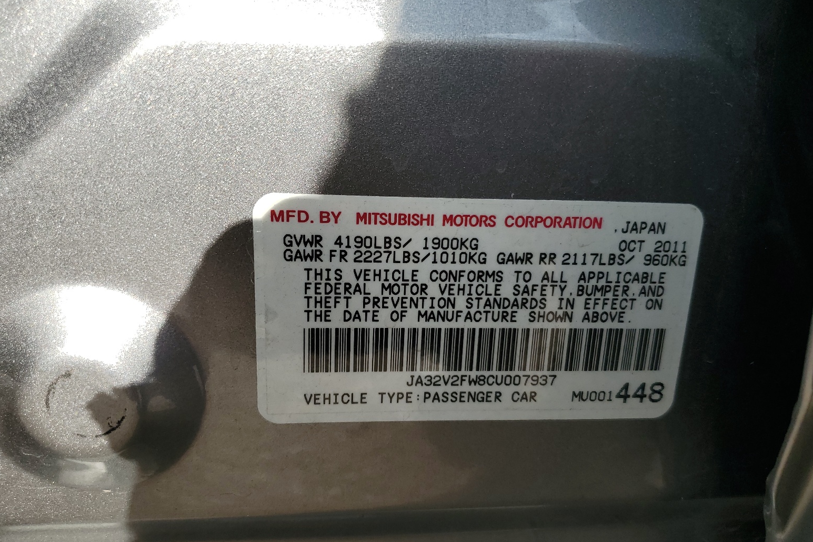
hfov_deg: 65.5
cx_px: 419
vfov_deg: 46.3
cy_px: 309
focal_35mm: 28
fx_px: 632
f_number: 1.5
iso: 50
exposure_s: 1/1250
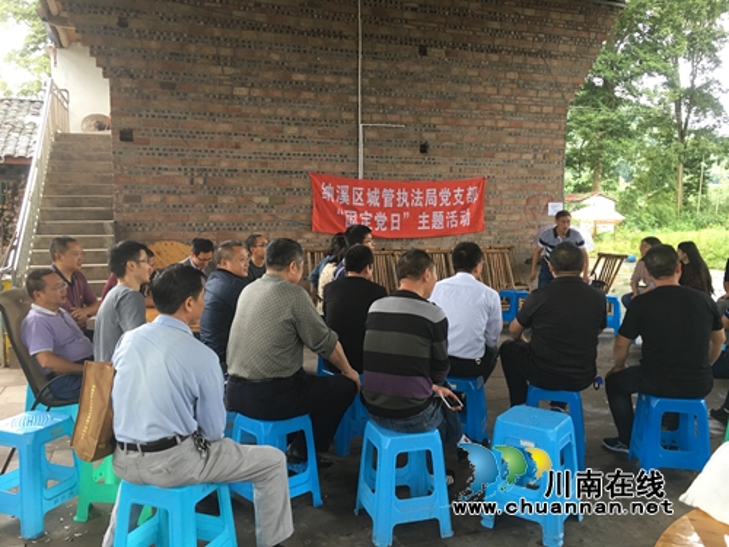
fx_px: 611
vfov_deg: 48.2
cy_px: 274
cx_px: 364
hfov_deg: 61.7
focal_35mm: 29
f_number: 2.2
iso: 50
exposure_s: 1/33
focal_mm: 4.15
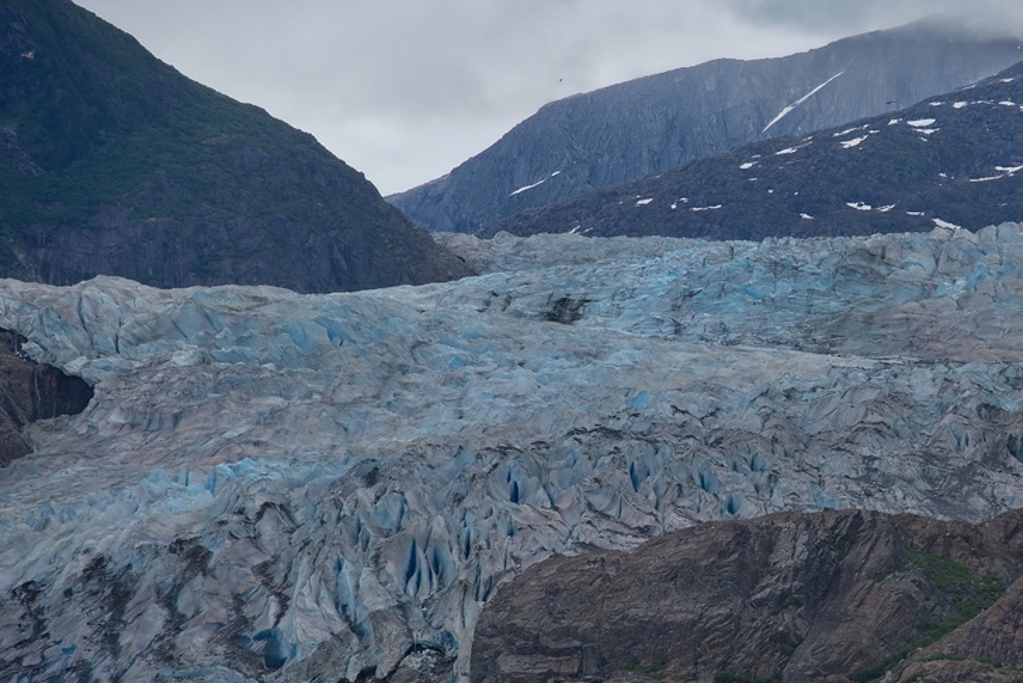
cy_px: 342
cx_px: 752
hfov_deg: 9.7
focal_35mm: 211
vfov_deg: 6.5
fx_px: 5998
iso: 100
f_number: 9
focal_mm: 120
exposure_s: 1/320
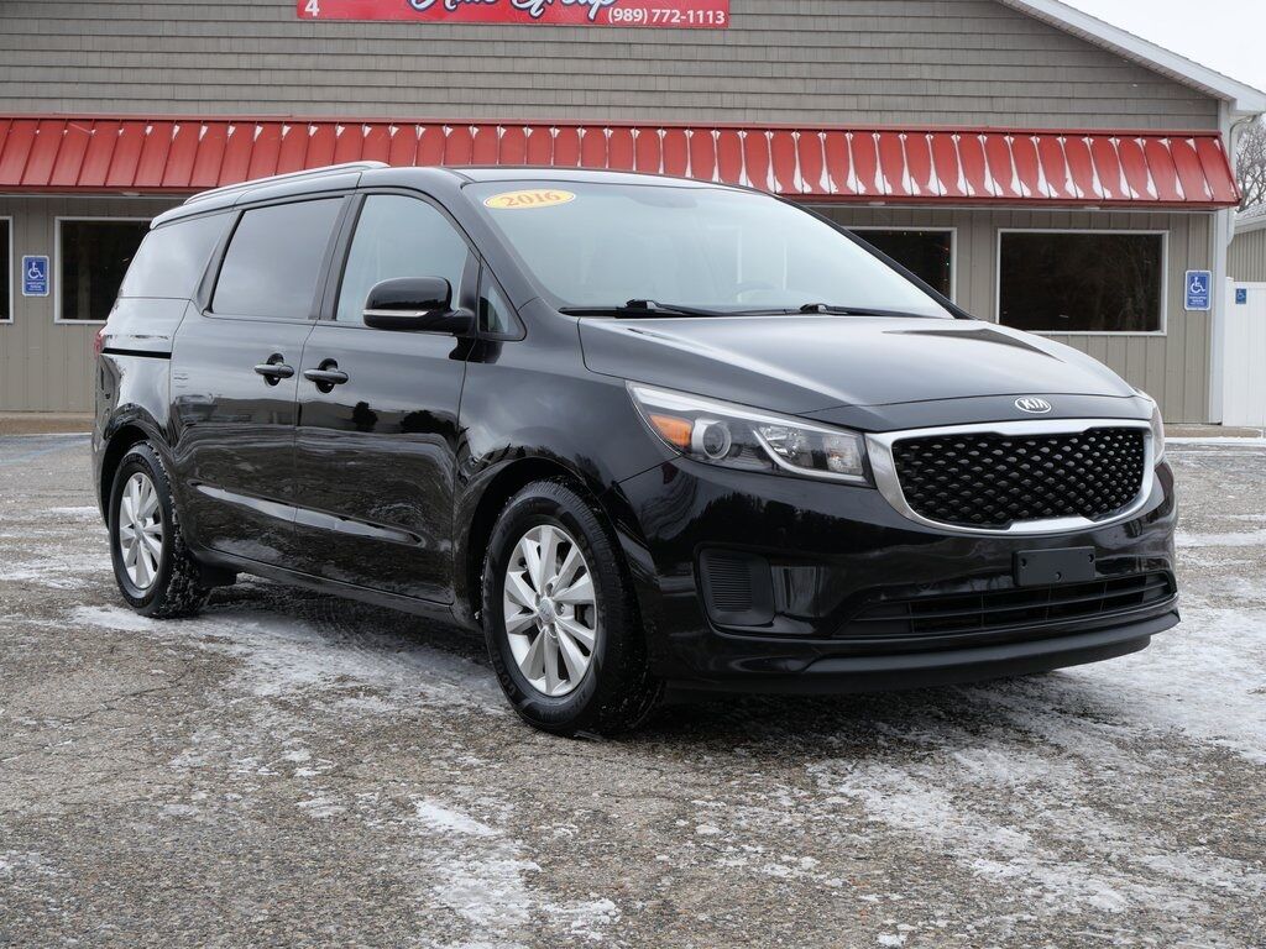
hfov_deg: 36.8
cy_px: 474
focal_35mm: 52
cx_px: 633
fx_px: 1902
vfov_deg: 28.0
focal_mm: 26
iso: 200
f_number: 6.3
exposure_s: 1/125
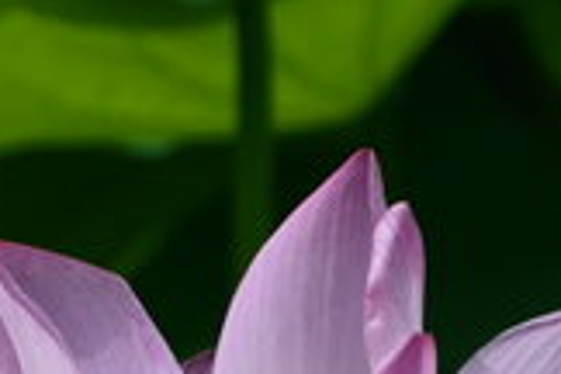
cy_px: 511
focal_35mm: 924
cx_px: 121
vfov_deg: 1.5
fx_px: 14398
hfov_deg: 2.2
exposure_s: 1/1000
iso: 800
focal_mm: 200
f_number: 6.3
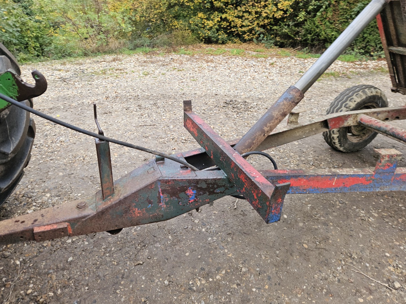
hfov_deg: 73.9
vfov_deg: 58.9
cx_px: 203
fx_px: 270
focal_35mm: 23
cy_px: 152
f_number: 1.8
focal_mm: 5.4
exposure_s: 1/180
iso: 80
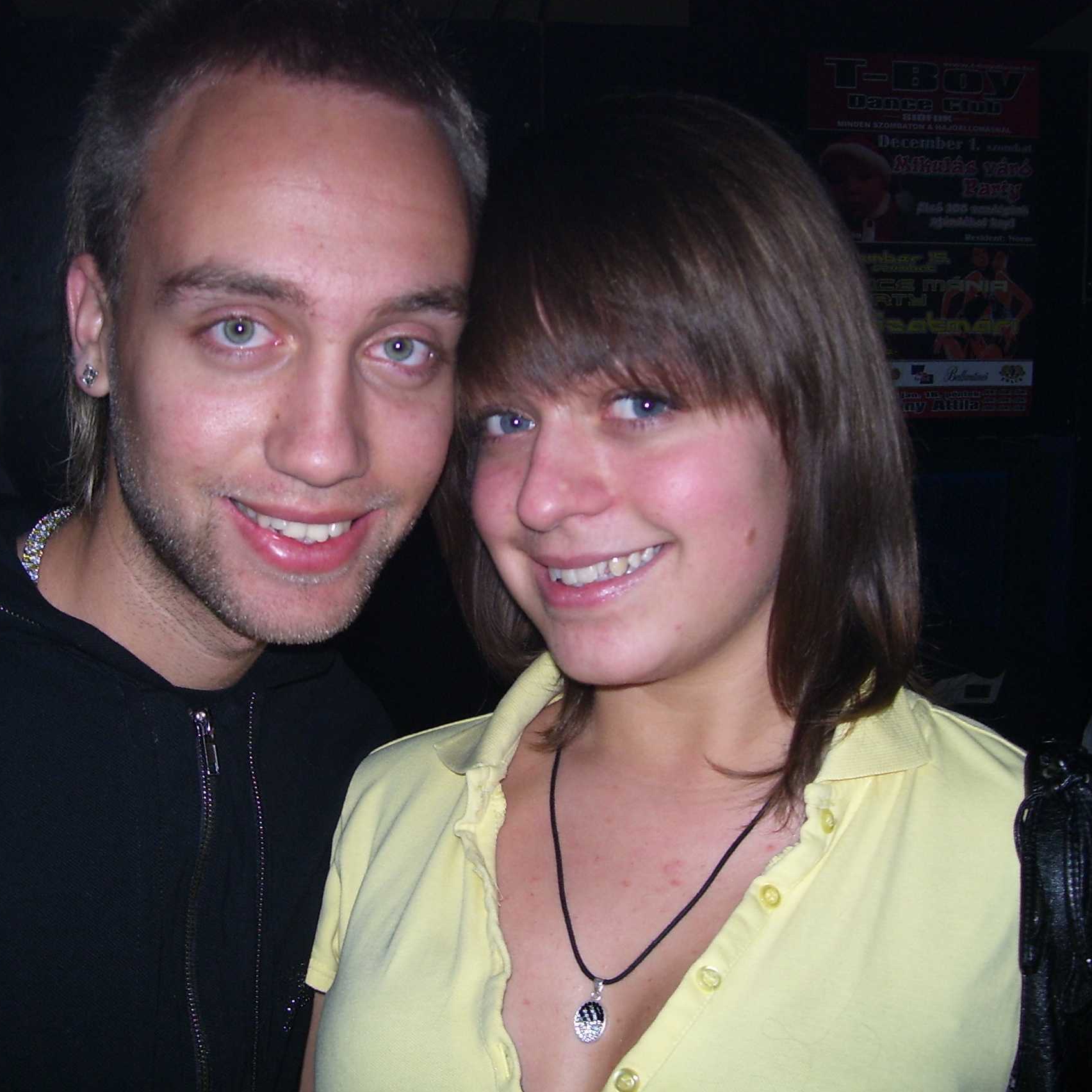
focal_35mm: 43
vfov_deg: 39.2
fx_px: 1535
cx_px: 472
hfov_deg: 39.1
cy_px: 550
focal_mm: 6
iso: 80
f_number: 2.7
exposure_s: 1/60
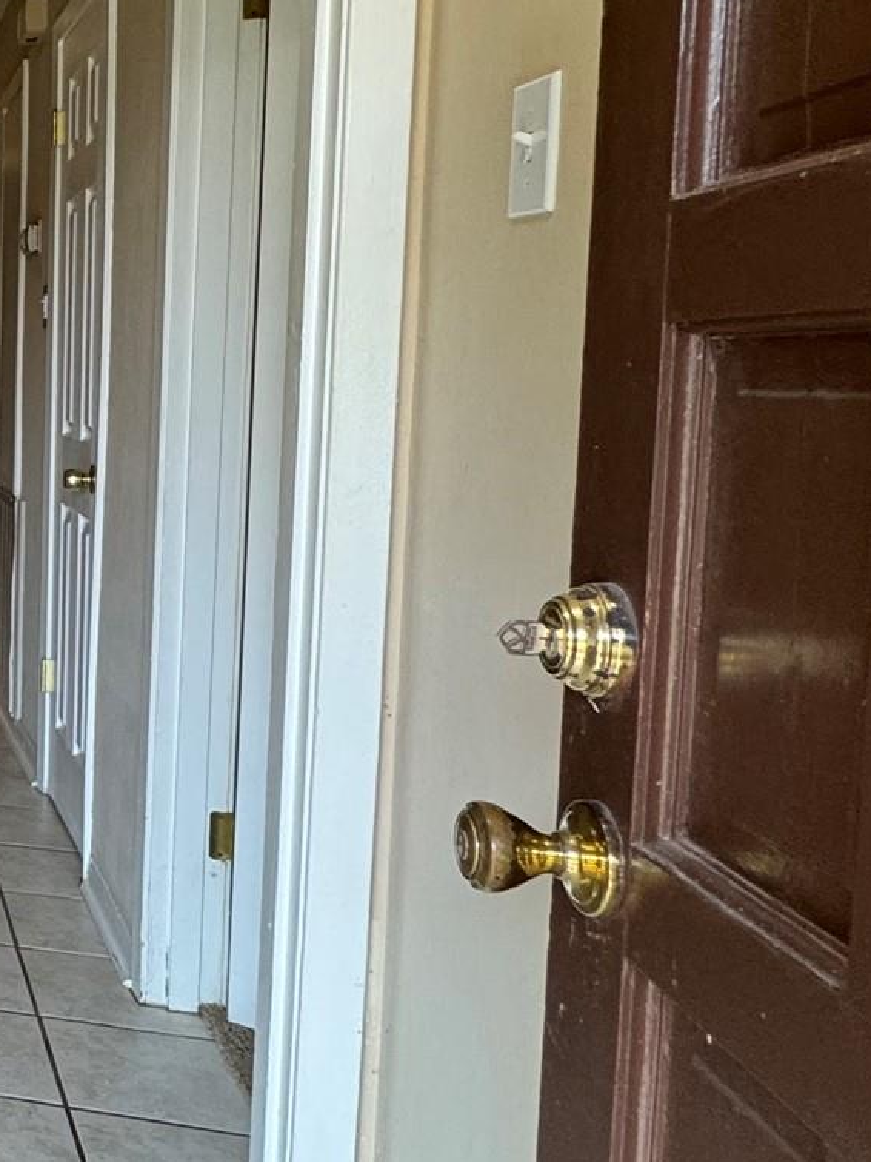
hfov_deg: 23.3
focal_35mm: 38
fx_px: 1275
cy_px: 480
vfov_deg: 48.8
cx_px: -636
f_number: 2.2
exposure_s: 1/120
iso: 160
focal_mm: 2.22
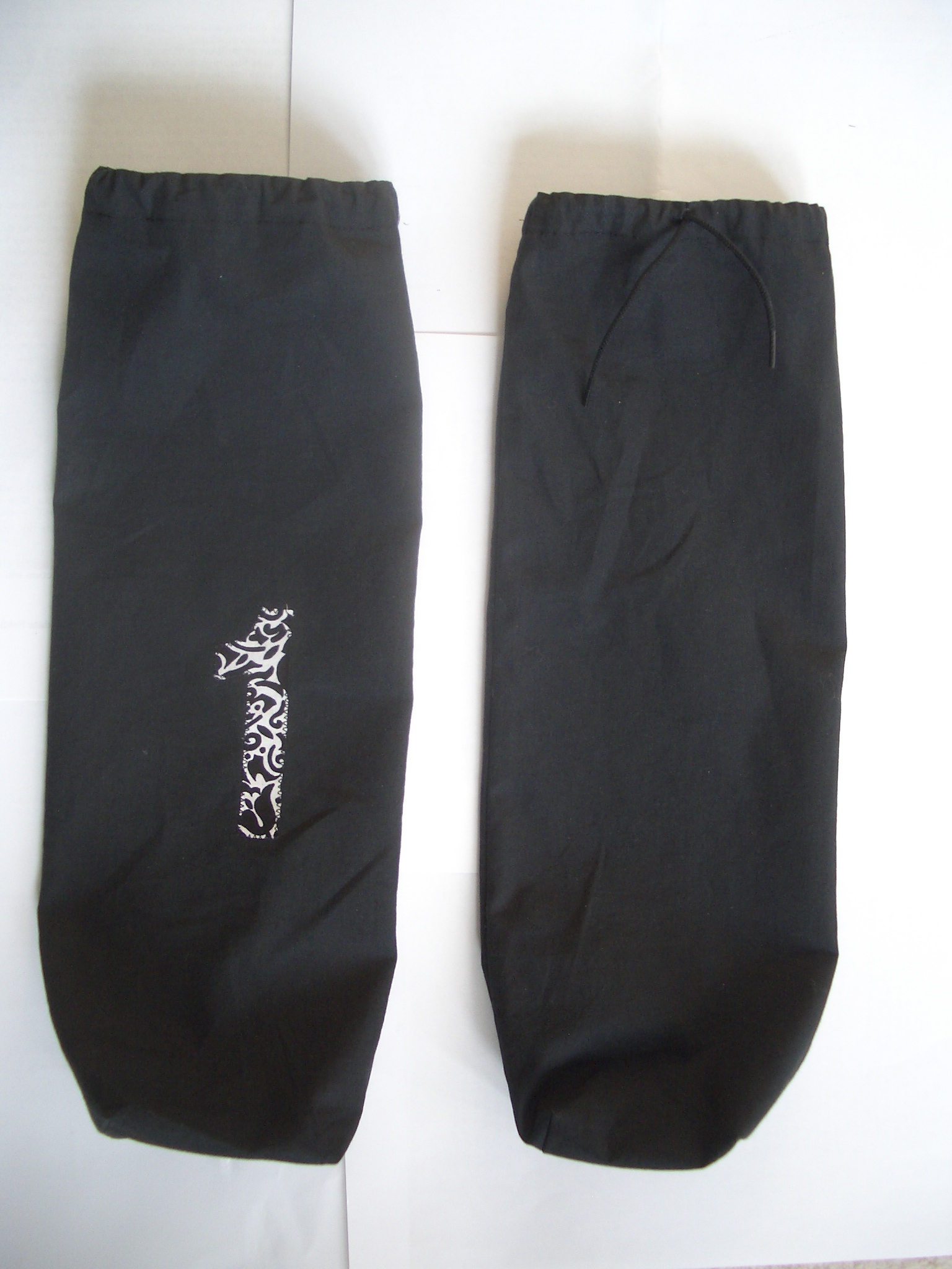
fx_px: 1283
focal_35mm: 35
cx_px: 476
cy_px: 634
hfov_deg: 40.7
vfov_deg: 52.6
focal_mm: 5.8
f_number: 2.6
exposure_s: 1/80
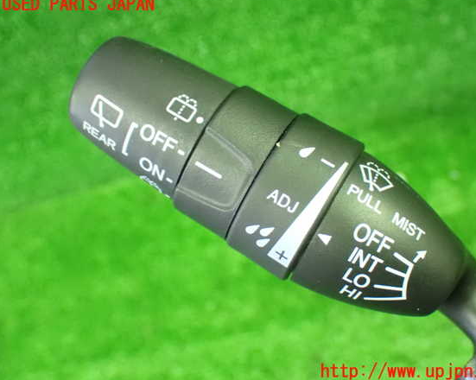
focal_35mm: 50
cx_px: 257
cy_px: 188
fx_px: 704
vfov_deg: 30.2
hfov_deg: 37.3
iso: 1600
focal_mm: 8.4
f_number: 3.1
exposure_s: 1/25
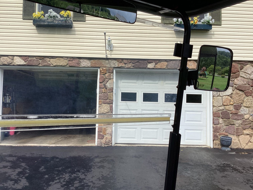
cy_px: 95
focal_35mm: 31
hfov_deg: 58.3
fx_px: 227
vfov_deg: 45.4
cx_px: 126
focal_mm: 3.3
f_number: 2.4
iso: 25
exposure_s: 1/1072
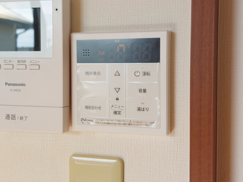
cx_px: 123
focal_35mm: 25
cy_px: 88
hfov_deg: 69.4
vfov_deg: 54.8
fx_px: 175
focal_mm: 5.23
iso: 25
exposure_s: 1/168
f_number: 1.8
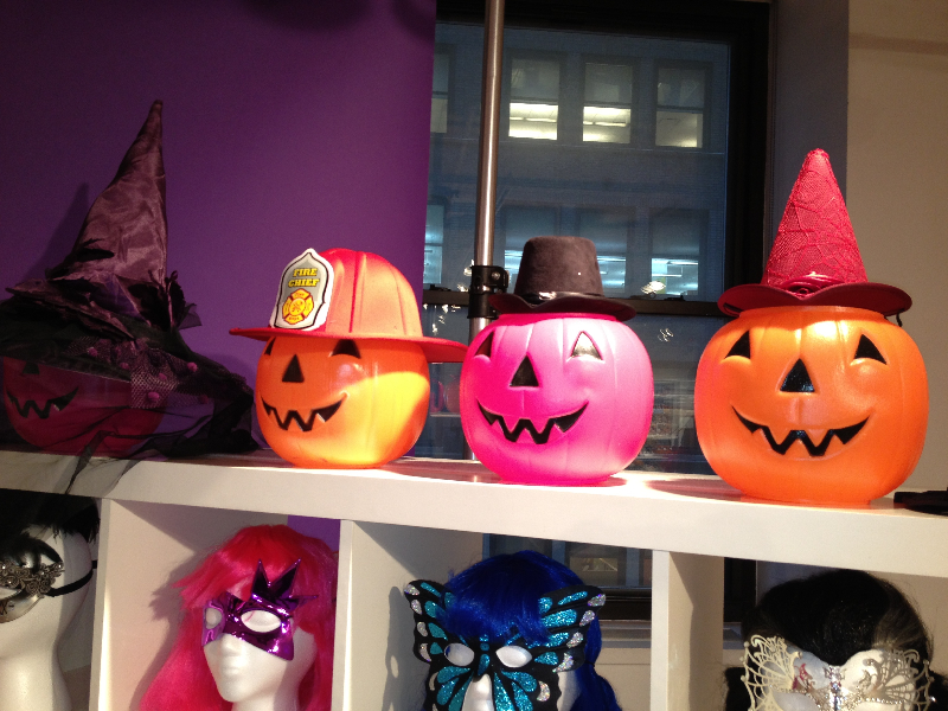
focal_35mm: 35
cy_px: 356
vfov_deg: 40.7
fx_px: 959
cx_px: 474
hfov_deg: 52.6
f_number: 2.4
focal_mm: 4.28
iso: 80
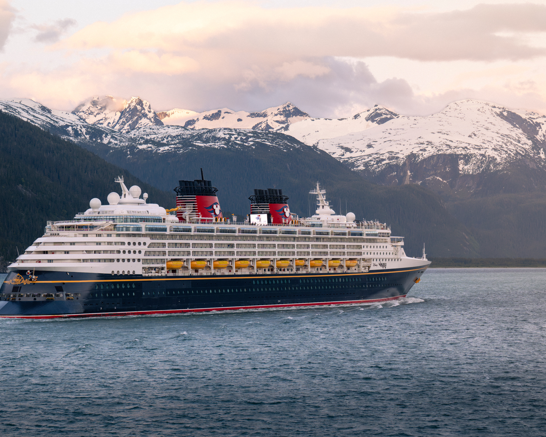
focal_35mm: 93
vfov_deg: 16.5
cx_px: 236
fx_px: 1503
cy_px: 217
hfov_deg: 20.6
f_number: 4.5
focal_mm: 82
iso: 1250
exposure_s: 1/1600
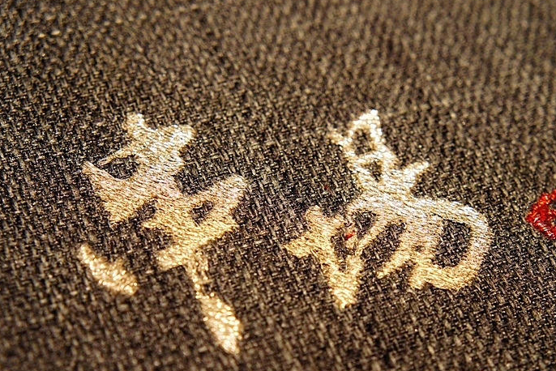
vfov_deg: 17.8
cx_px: 321
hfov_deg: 26.4
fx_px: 1184
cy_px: 237
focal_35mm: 77
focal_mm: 39
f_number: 5.6
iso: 1600
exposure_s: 1/60
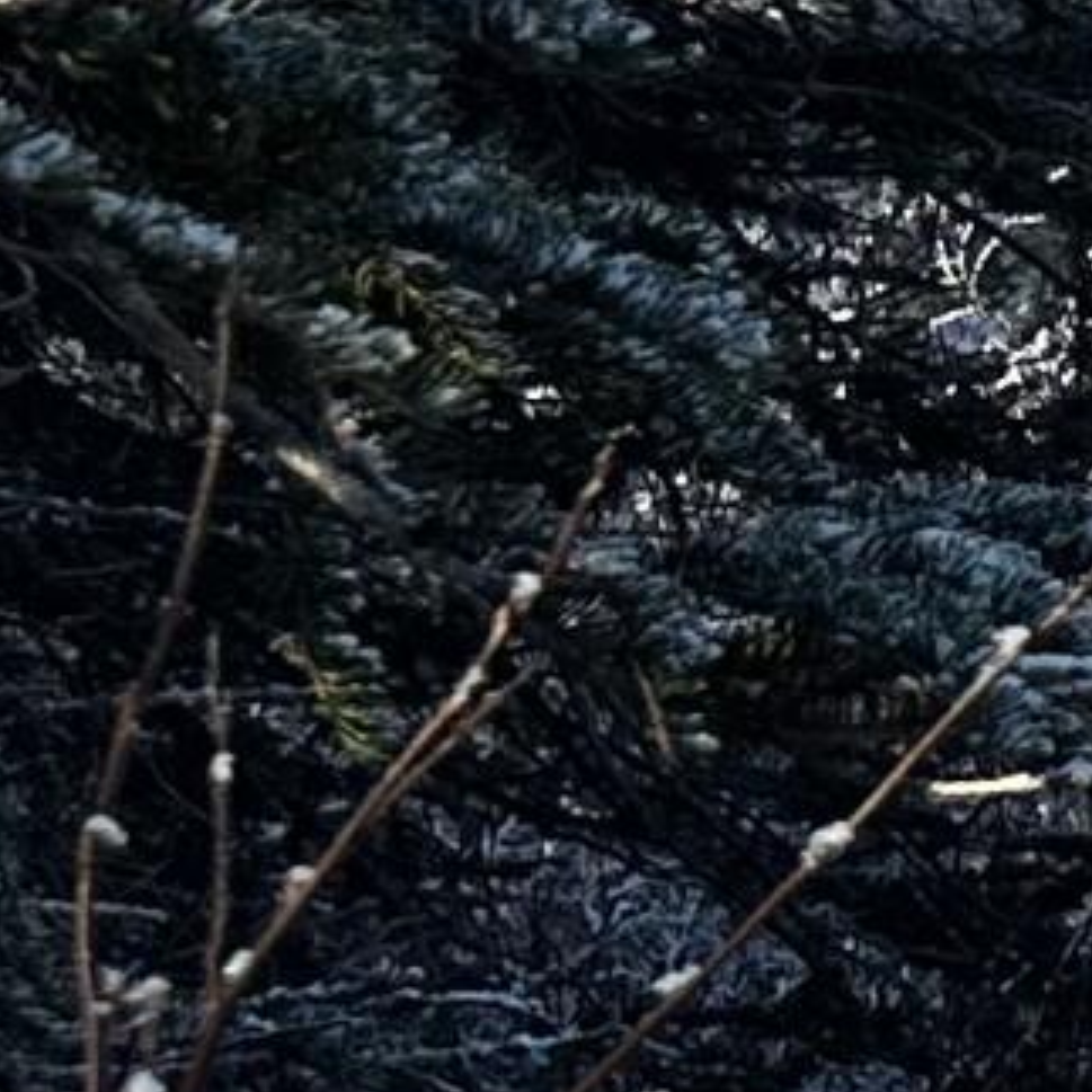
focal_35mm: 197
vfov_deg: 8.9
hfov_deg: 6.5
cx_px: 4845
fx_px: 7031
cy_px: 605
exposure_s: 1/2110
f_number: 1.78
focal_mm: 6.86
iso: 80
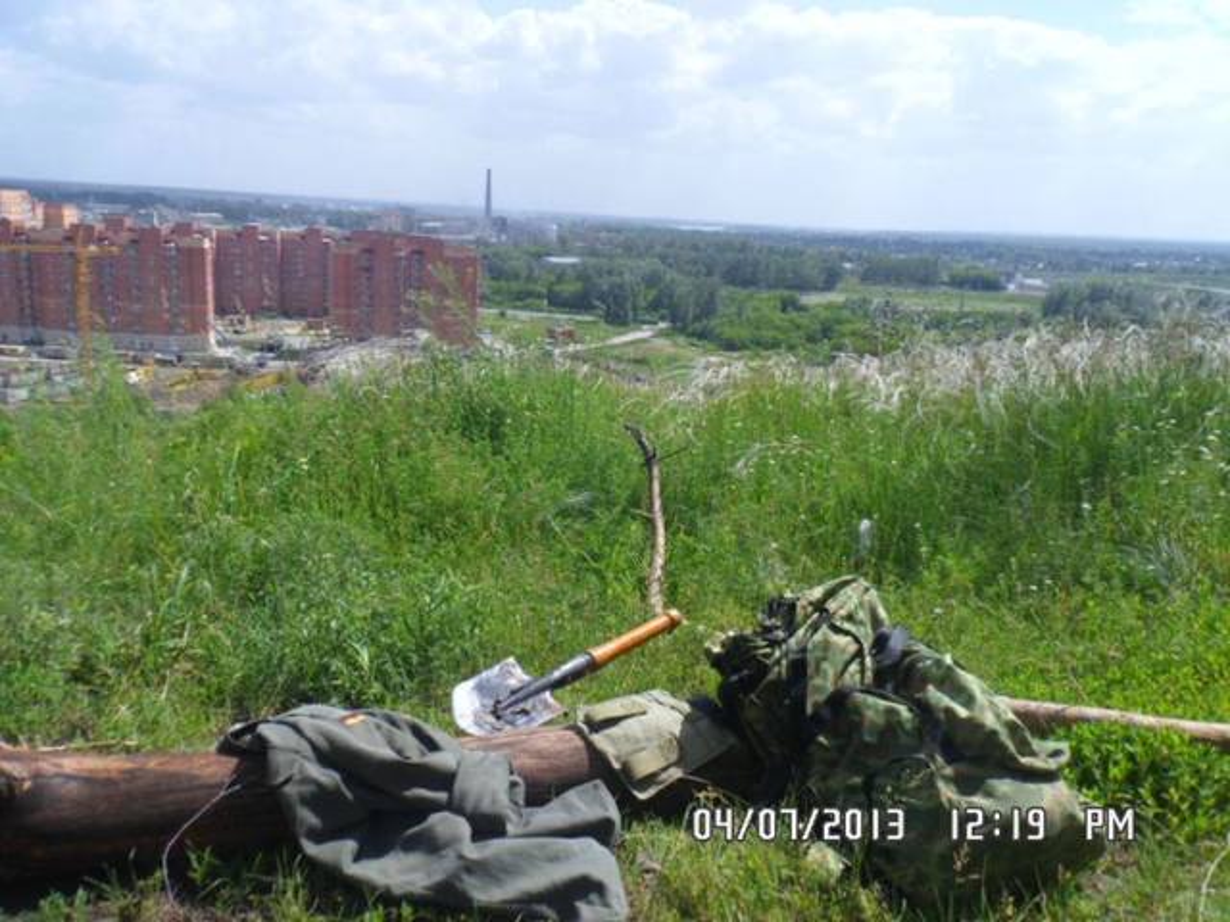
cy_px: 461
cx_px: 615
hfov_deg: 65.3
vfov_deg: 51.4
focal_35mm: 27
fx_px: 959
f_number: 9.2
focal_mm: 4.9
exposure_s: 1/125
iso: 80
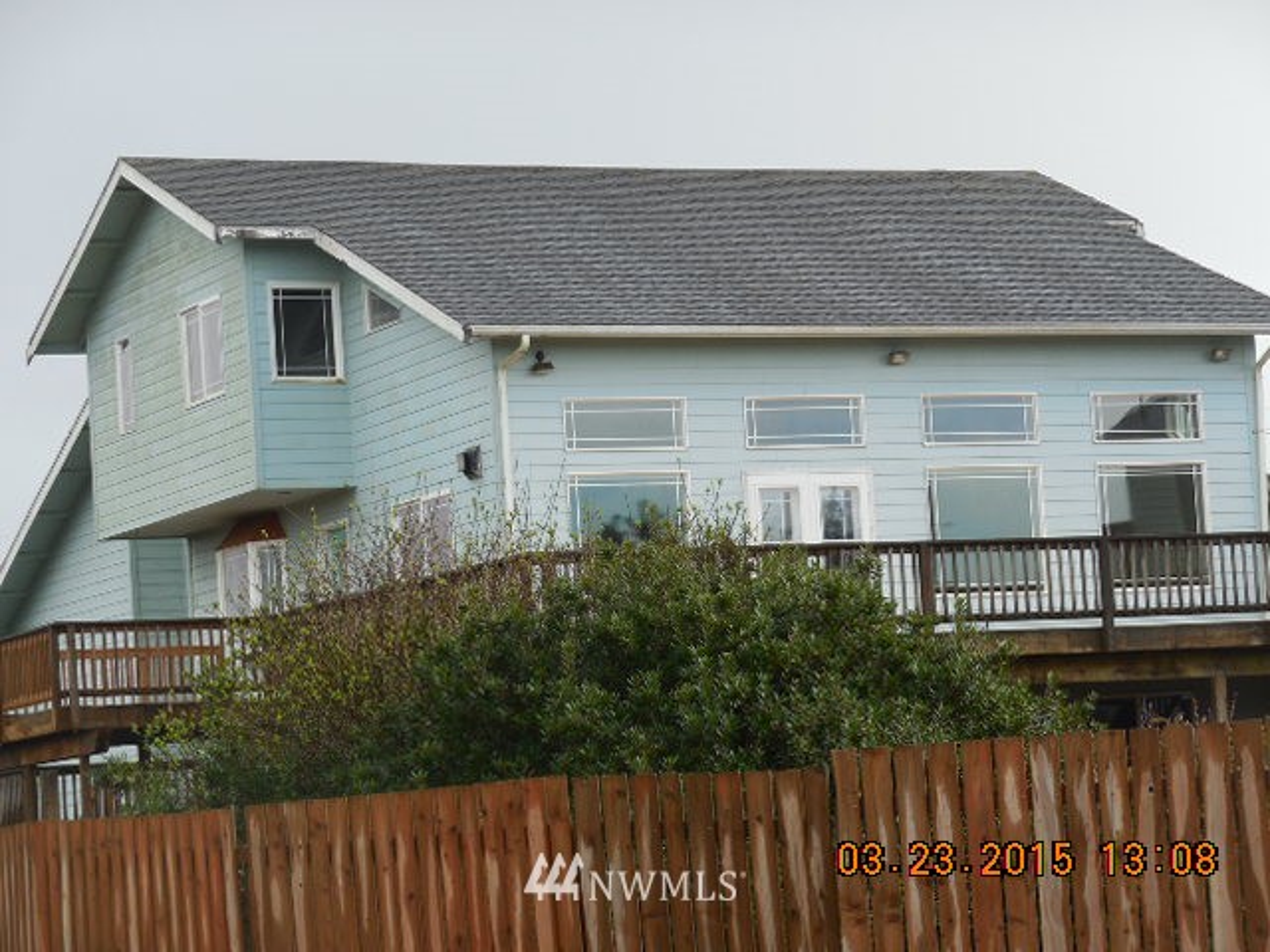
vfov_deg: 11.8
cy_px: 476
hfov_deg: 15.6
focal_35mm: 126
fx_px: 4623
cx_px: 635
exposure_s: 1/320
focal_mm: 22.4
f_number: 5
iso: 125
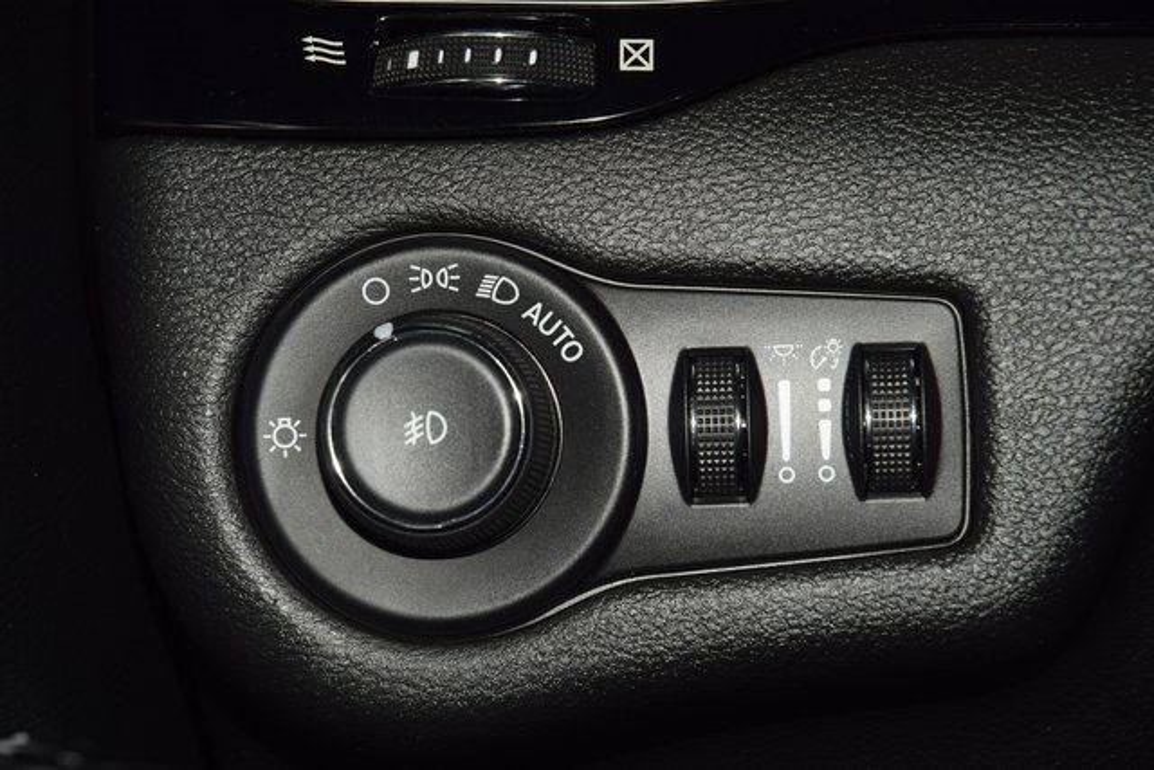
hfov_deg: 19.5
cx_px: 577
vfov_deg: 13.0
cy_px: 385
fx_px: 3366
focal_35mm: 105
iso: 100
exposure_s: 1/125
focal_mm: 70
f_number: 8
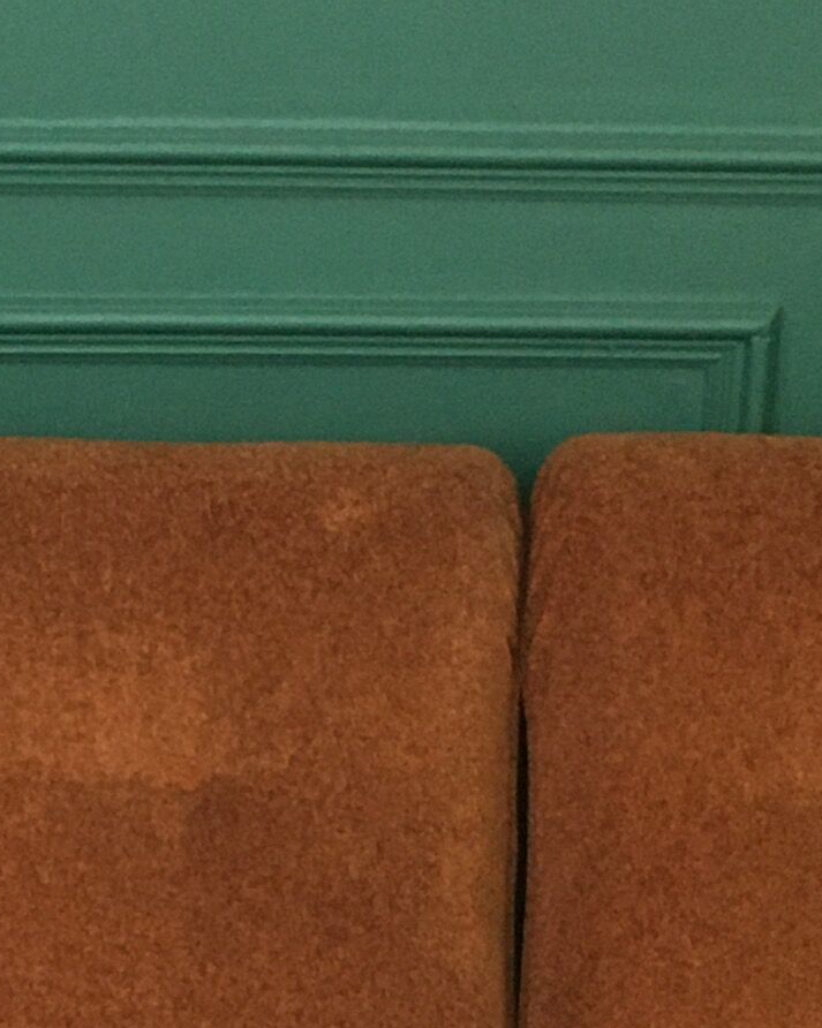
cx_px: -65
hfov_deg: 11.9
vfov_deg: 14.9
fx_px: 3894
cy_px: 912
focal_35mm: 128
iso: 200
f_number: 2.2
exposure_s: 1/33
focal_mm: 4.15
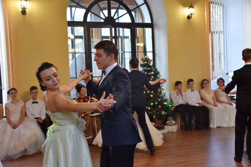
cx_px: 126
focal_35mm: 48
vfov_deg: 28.1
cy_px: 84
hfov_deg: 41.1
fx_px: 335
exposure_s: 1/60
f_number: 4
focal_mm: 32
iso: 800
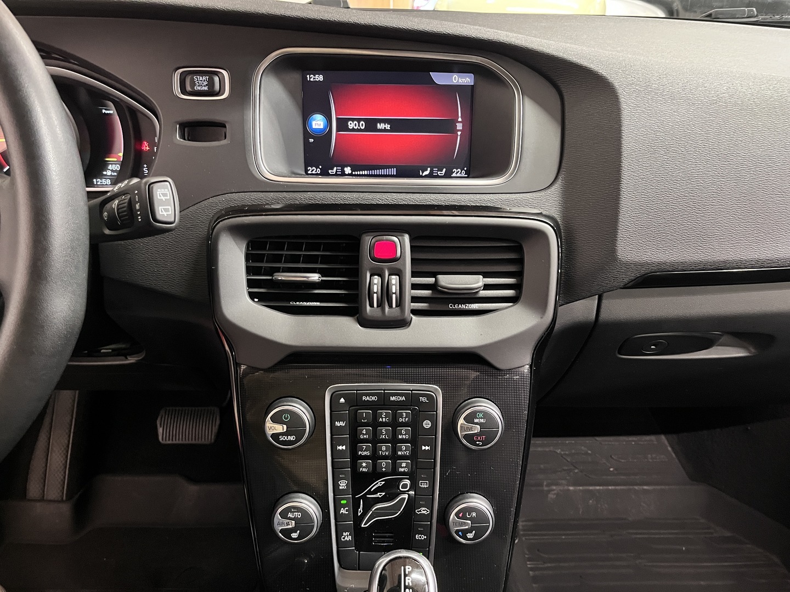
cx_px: 395
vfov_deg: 53.1
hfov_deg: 67.3
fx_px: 593
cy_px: 296
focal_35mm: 26
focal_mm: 5.1
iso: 500
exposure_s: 1/30
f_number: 1.6
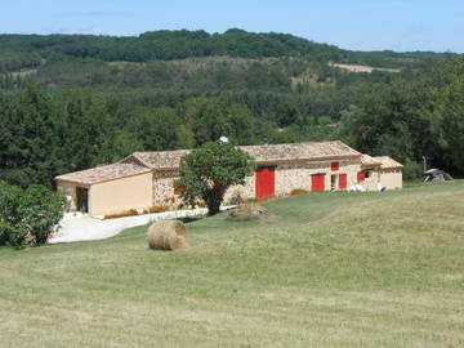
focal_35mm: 72
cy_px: 174
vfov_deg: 20.4
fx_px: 965
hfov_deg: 27.0
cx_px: 232
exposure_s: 1/400
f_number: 6
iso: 80
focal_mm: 12.8
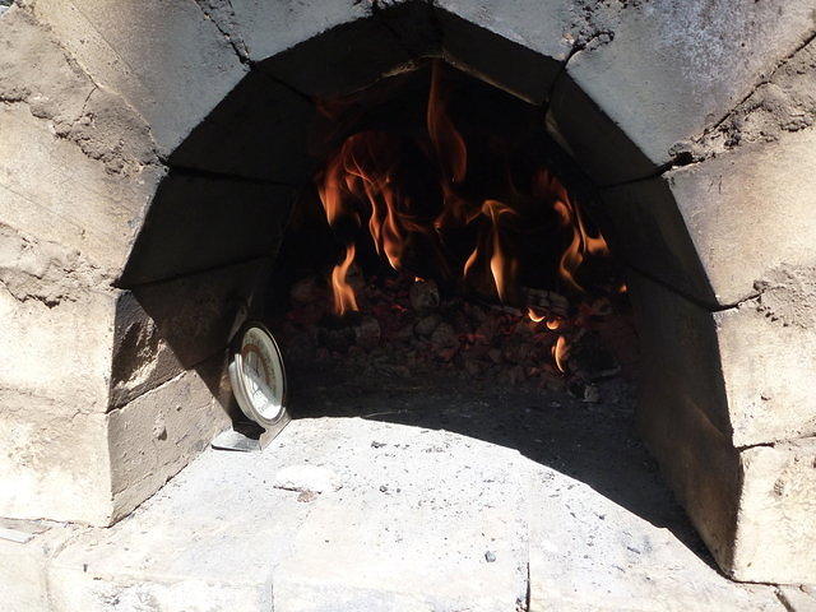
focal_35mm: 28
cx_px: 408
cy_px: 306
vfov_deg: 49.7
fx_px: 660
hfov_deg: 63.4
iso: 125
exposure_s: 1/320
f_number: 3.3
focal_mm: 4.9
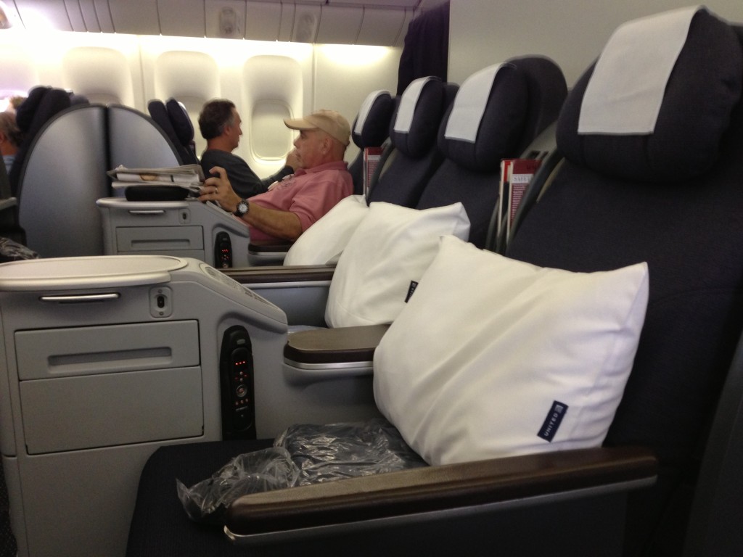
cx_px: 372
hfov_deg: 55.4
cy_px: 278
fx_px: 708
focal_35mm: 33
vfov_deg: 42.9
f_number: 2.4
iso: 160
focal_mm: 4.13
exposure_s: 1/20
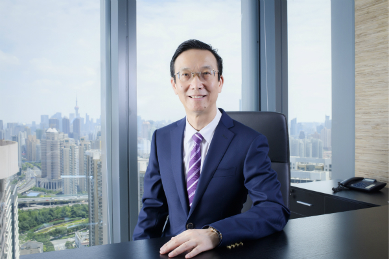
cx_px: 194
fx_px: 378
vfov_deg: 37.9
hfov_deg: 54.4
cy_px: 130
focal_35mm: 35
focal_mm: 35
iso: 400
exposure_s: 1/250
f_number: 13
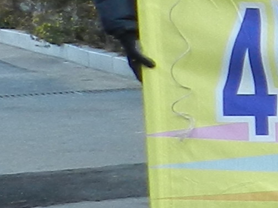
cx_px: 1097
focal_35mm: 182
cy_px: 75
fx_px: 1462
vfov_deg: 8.2
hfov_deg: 7.6
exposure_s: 1/50
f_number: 3.4
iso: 160
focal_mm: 4
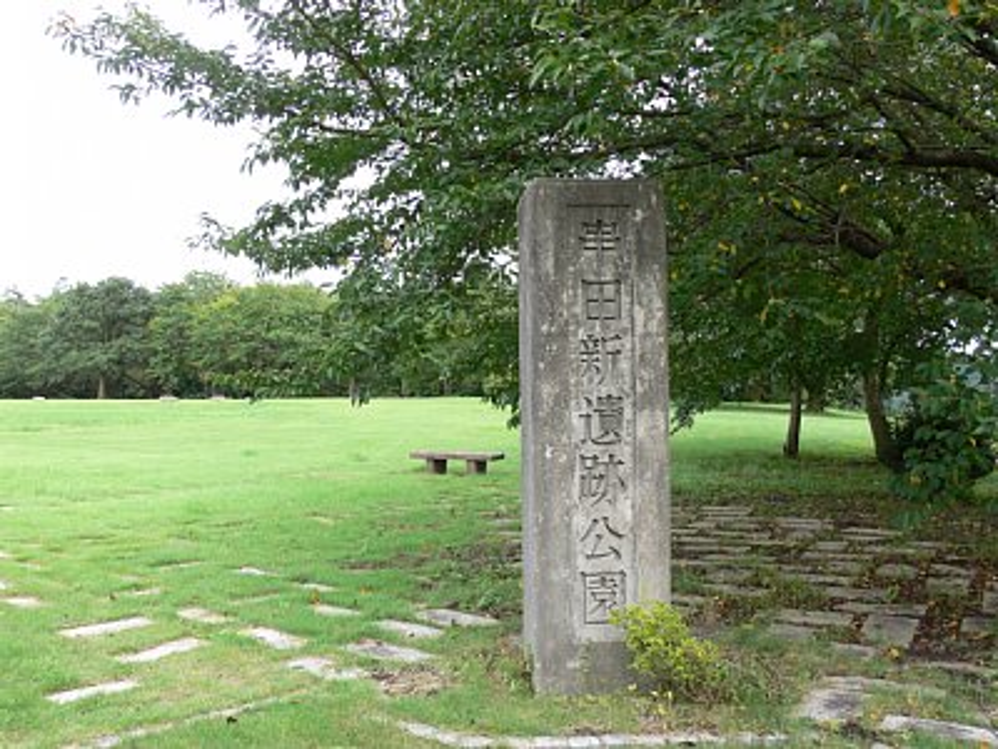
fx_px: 1009
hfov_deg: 52.6
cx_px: 499
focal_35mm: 35
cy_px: 374
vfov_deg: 40.7
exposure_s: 1/100
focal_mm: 7.4
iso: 80
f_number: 4
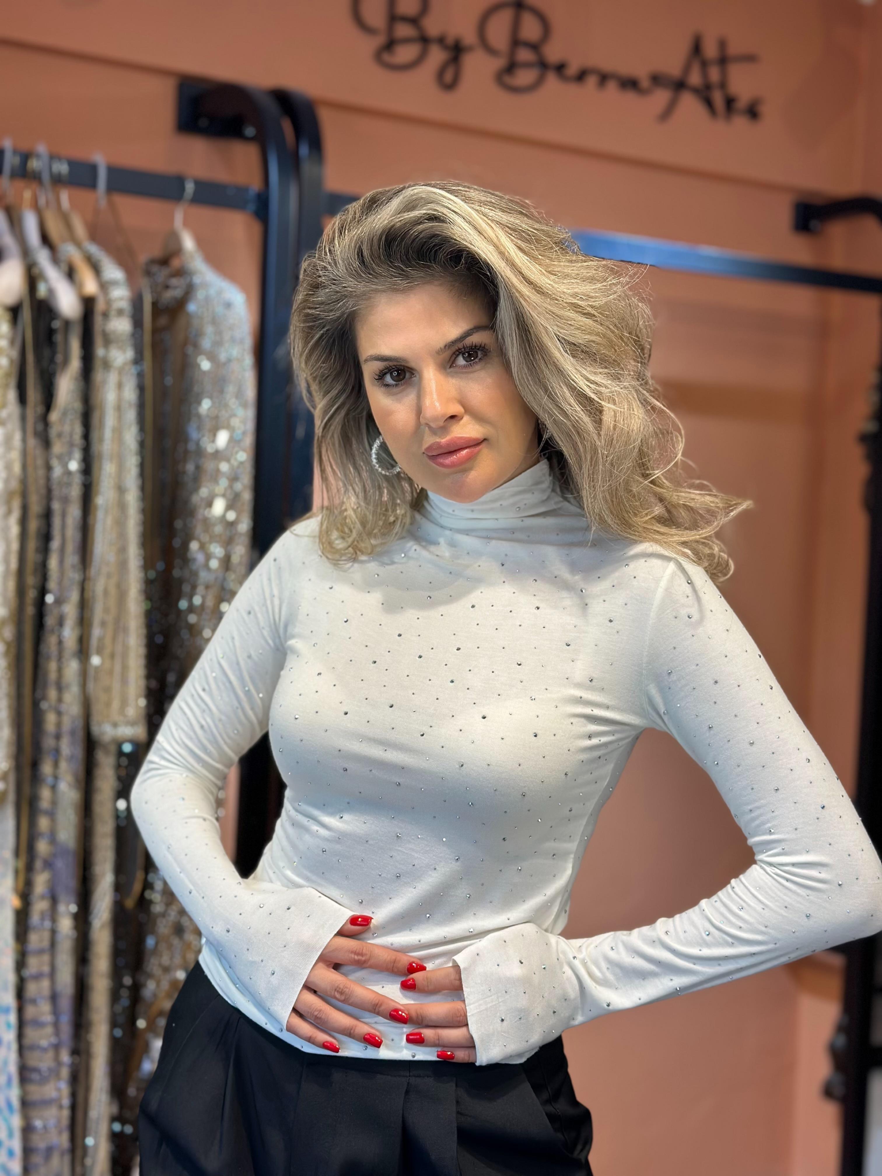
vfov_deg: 39.7
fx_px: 1631
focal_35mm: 48
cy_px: 588
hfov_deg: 30.3
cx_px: 441
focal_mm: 6.86
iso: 80
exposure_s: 1/448
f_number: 1.78
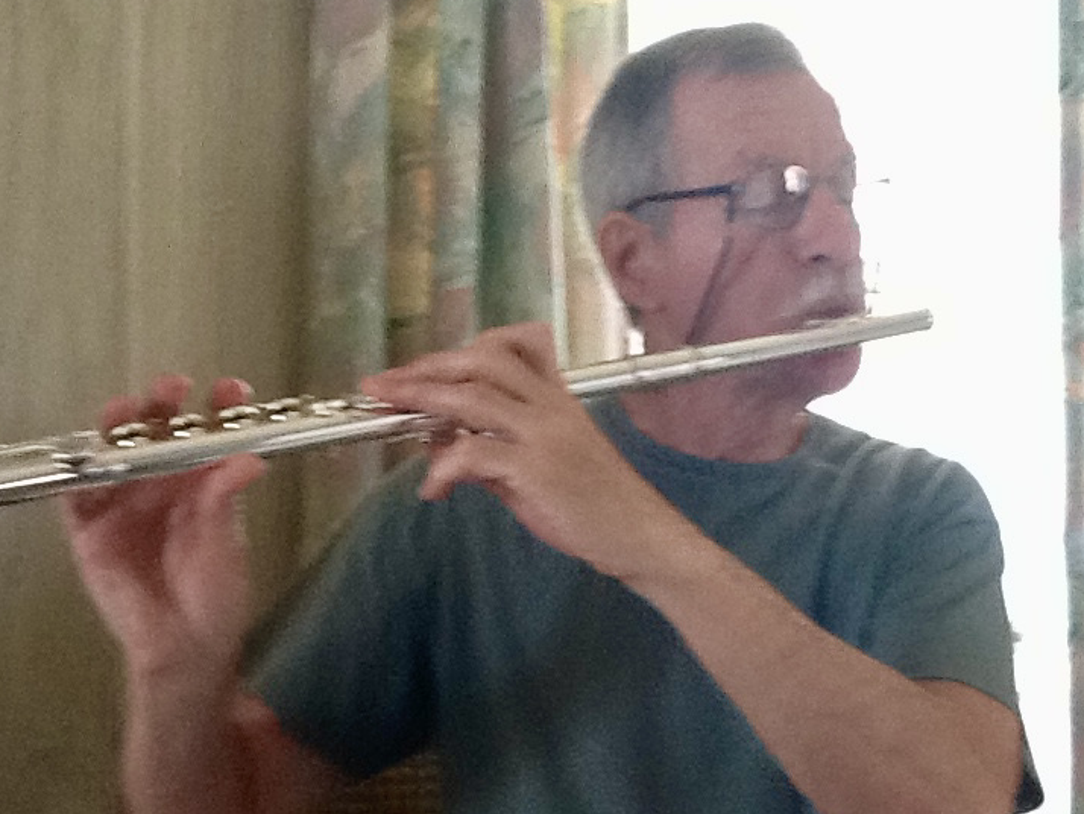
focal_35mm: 43
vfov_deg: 33.5
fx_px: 1347
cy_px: 500
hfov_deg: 43.8
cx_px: 601
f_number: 2.4
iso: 200
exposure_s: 1/33
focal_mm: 2.03
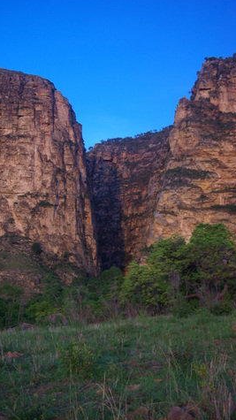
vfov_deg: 37.5
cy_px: 209
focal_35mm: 56
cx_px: 110
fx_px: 618
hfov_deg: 21.6
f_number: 4.5
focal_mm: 35
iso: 100
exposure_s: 1/15
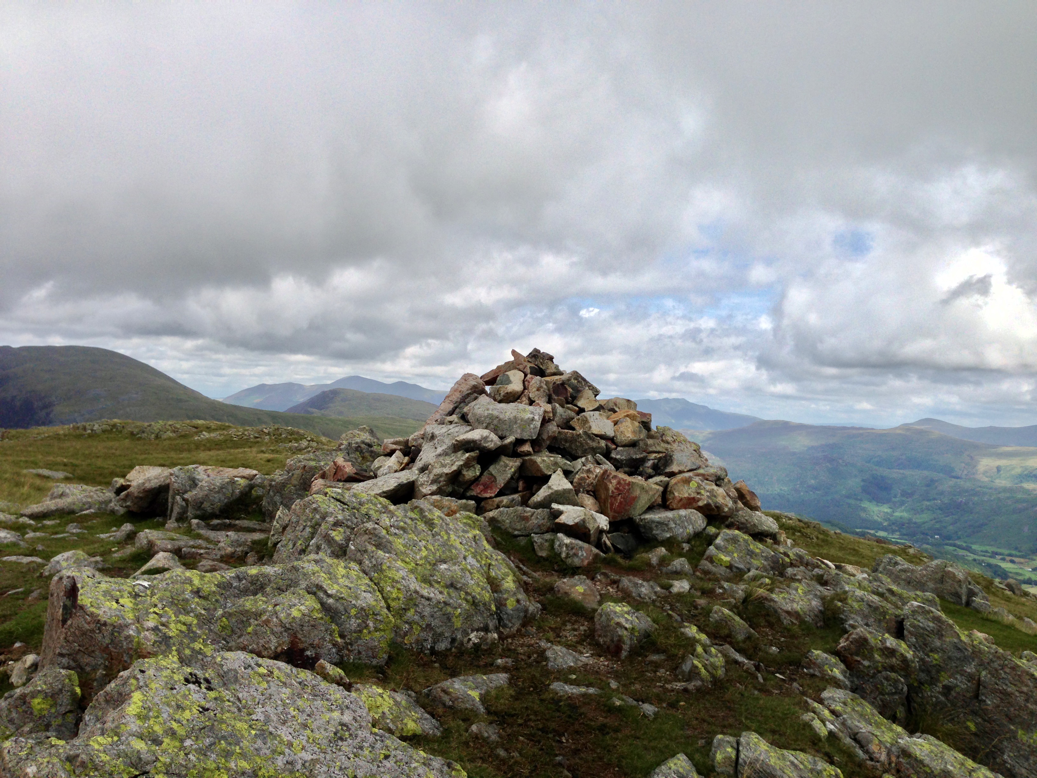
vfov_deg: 42.9
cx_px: 518
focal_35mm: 33
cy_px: 389
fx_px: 989
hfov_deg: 55.4
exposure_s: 1/1595
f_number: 2.4
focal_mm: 4.13
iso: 50
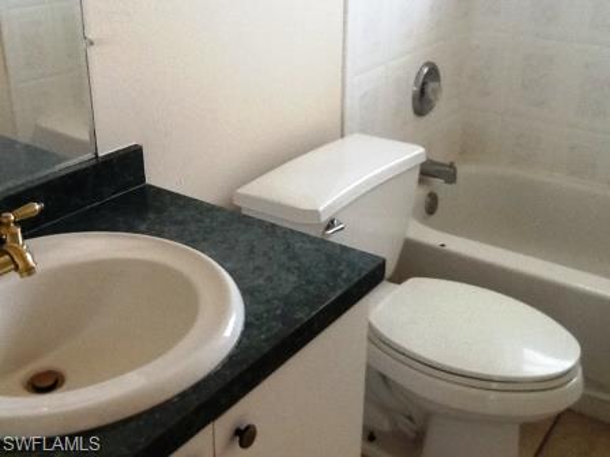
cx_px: 305
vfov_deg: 32.9
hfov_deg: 42.9
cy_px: 228
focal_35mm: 44
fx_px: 775
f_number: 2.4
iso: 100
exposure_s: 1/30
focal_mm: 2.03
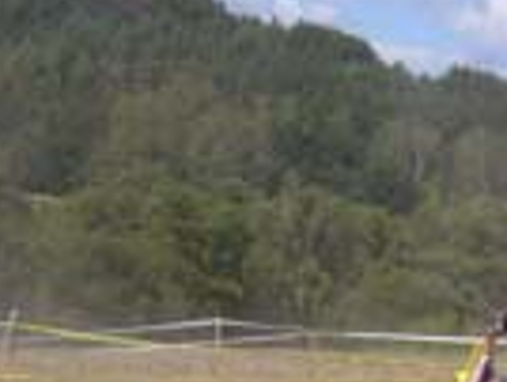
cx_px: 605
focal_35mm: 149
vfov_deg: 9.7
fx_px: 2186
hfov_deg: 12.9
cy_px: 537
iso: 100
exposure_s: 1/400
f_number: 6.7
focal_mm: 8.3
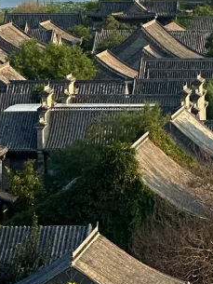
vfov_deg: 5.4
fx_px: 2976
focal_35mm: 363
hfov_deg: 4.1
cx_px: 339
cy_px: -128
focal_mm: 9
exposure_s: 1/348
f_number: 2.8
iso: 32
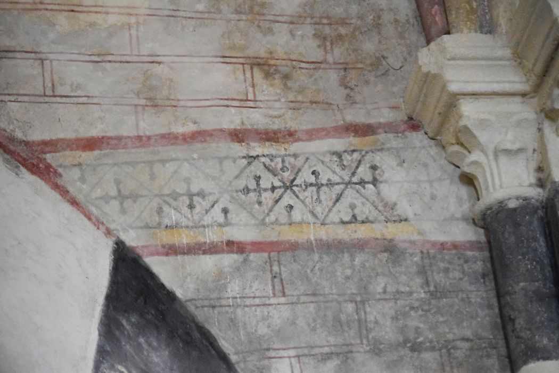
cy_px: 186
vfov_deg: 11.4
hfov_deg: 17.1
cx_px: 280
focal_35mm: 120
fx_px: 1863
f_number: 4.5
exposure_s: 1/100
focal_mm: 80
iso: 12800
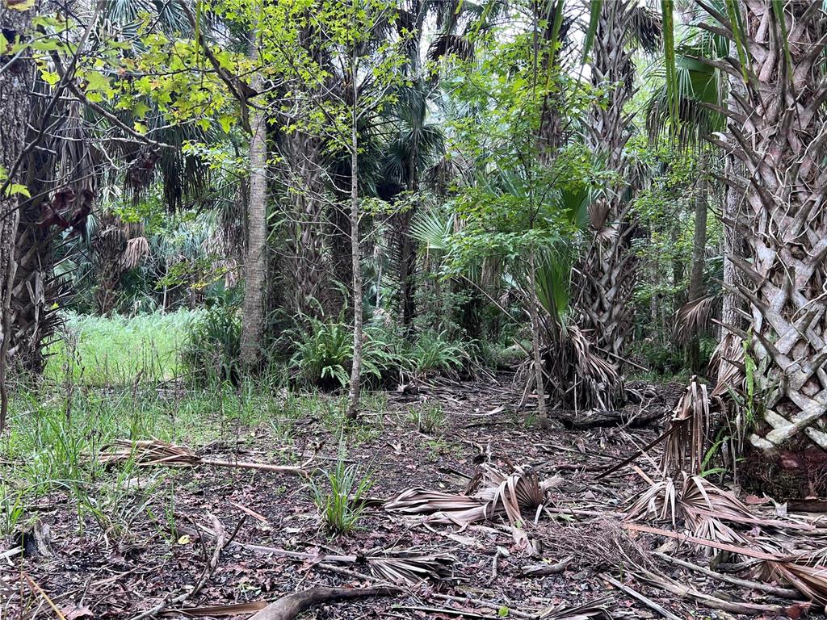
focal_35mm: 26
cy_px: 310
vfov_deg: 53.1
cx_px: 414
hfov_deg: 67.3
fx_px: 621
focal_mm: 5.7
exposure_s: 1/121
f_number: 1.5
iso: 50
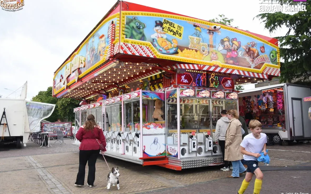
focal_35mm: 33
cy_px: 94
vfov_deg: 38.8
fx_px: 276
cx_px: 154
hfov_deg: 58.9
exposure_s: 1/1250
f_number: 3.8
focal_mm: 21
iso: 500
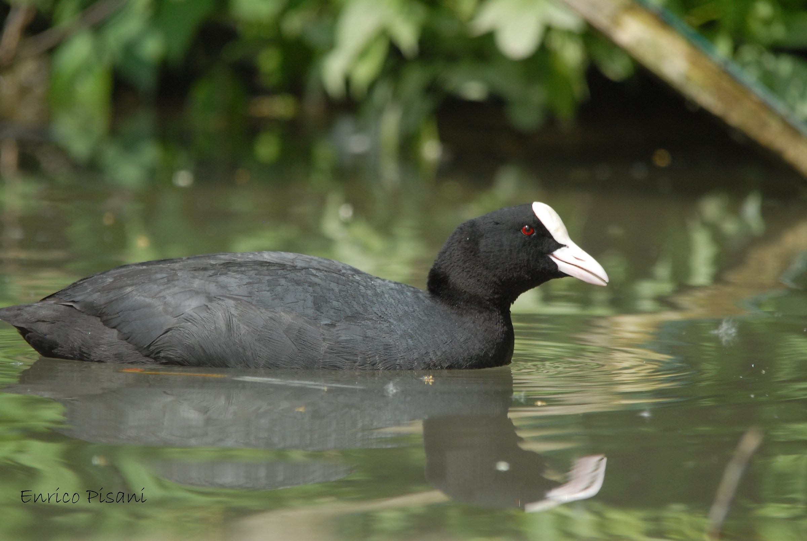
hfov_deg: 2.7
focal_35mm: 750
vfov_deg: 1.8
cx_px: 404
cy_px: 270
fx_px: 16834
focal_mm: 500
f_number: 8
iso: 400
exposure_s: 1/500
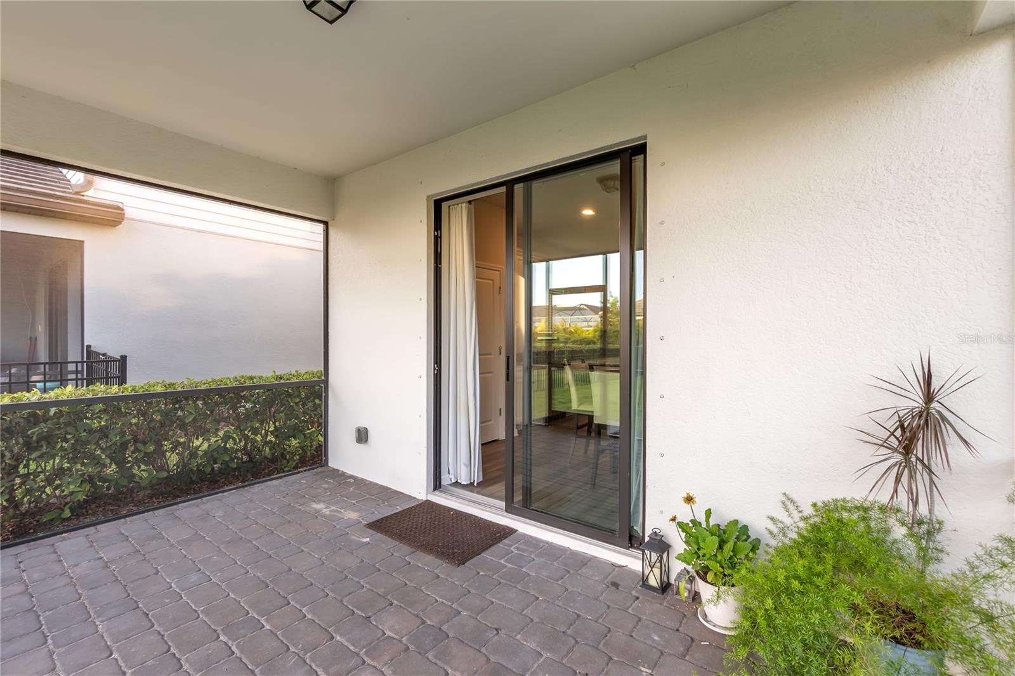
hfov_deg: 100.4
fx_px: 423
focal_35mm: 15
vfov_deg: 77.3
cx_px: 508
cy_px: 338
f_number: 8
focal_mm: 10
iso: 100
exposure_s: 1/6
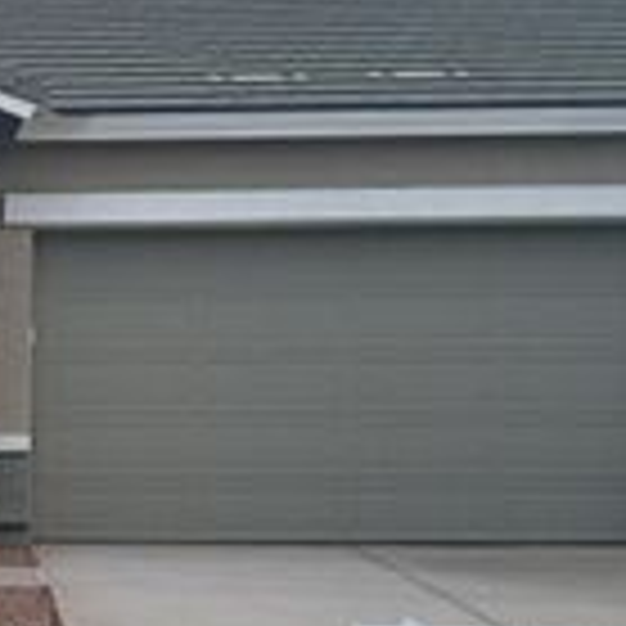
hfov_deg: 18.3
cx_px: -171
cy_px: 525
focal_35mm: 89
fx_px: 1821
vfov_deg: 19.3
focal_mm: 3.71
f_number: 2.2
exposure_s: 1/769
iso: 100
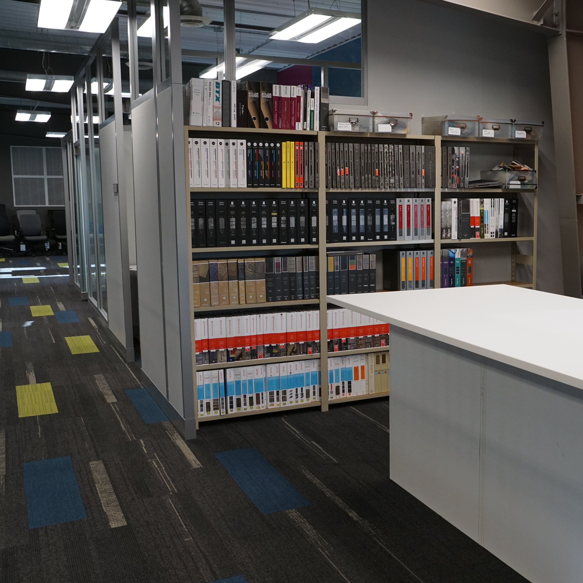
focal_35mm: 39
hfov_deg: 41.8
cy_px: 287
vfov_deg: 42.8
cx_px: 426
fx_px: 743
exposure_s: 1/160
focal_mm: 20
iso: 800
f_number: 4
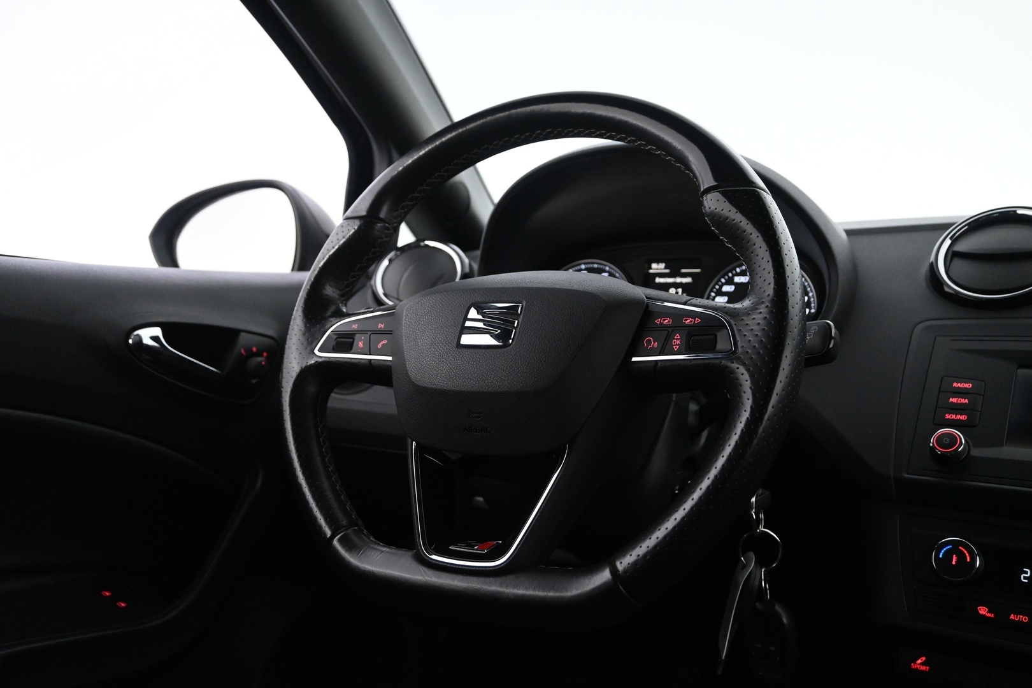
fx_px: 881
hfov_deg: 60.7
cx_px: 516
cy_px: 344
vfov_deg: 42.6
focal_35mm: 31
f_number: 3.8
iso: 3200
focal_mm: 20.5
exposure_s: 1/50
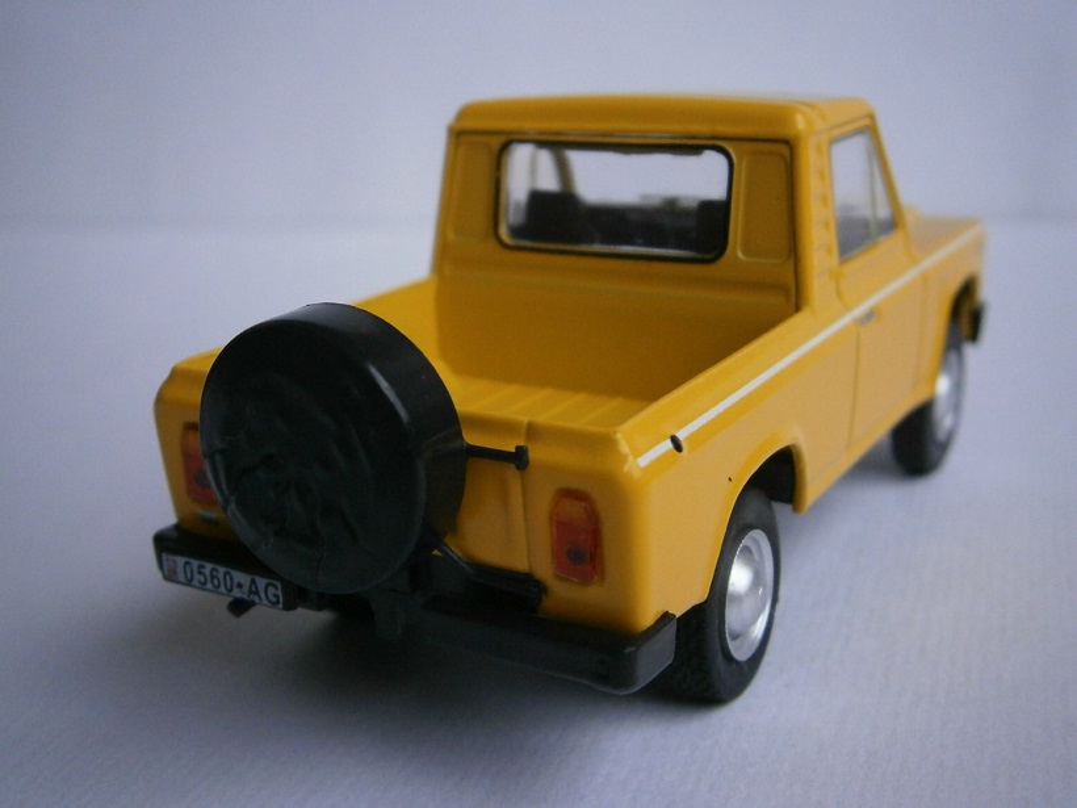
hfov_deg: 40.4
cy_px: 404
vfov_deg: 30.9
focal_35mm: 47
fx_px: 1462
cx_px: 538
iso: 320
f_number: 3.4
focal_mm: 8.3
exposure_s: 1/250
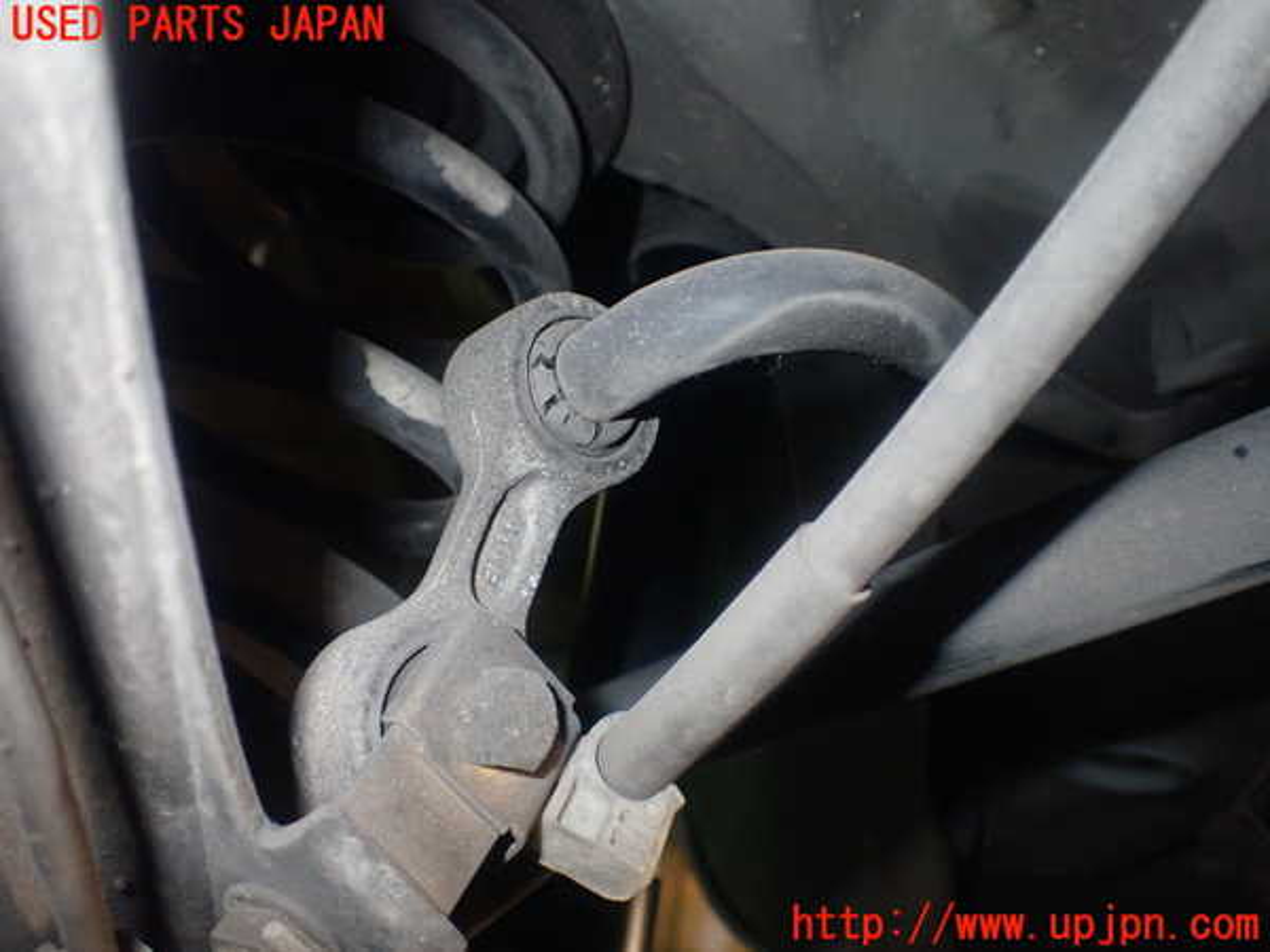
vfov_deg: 46.8
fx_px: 1101
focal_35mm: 30
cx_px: 635
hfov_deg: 60.0
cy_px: 476
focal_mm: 5.4
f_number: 6.3
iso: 800
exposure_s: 1/30
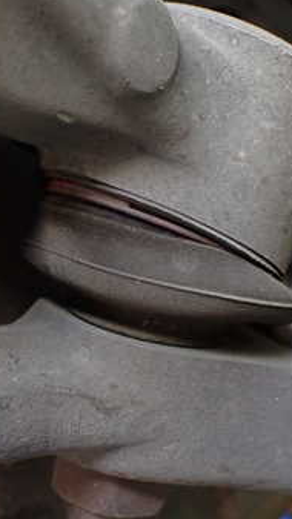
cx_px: 100
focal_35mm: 58
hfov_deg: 20.7
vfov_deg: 36.0
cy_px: 276
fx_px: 799
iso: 800
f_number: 2.3
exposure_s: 1/80
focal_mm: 5.4
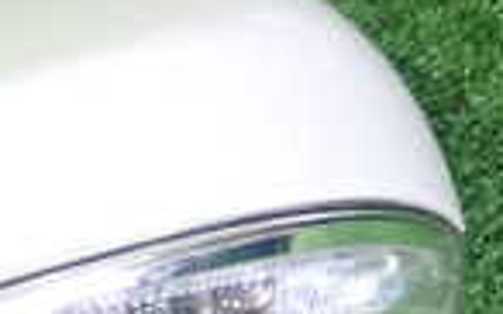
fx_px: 1794
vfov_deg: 9.7
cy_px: 459
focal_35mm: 131
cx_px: -431
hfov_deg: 14.0
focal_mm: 5.4
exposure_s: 1/30
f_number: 2.3
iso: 500
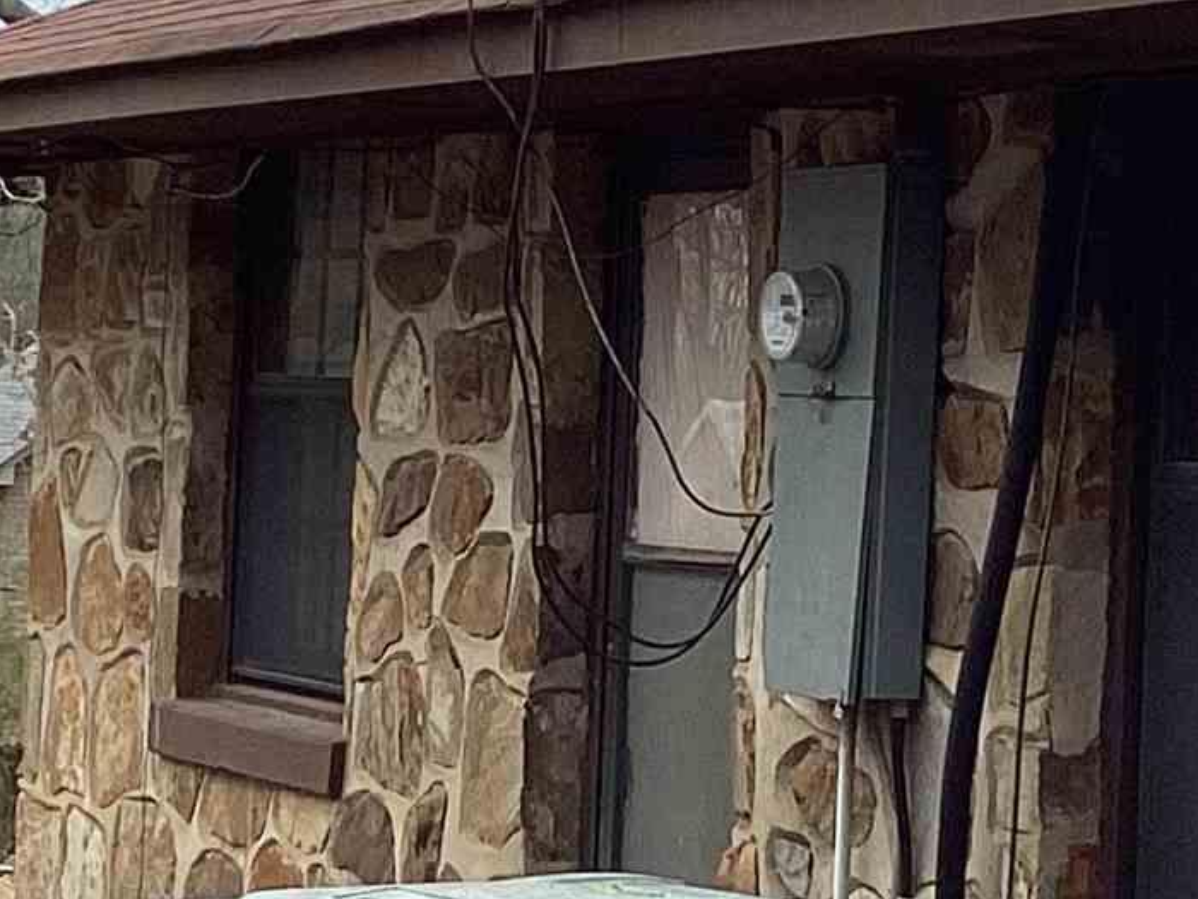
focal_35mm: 136
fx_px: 4707
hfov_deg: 14.5
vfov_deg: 10.9
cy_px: 354
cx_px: 726
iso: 25
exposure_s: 1/599
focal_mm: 3.3
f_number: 2.4
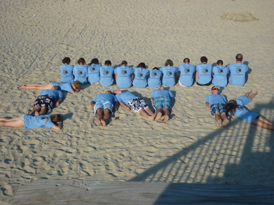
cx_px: 137
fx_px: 380
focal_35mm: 48
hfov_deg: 39.7
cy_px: 102
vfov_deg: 30.3
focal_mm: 8
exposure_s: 1/160
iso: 80
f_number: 9
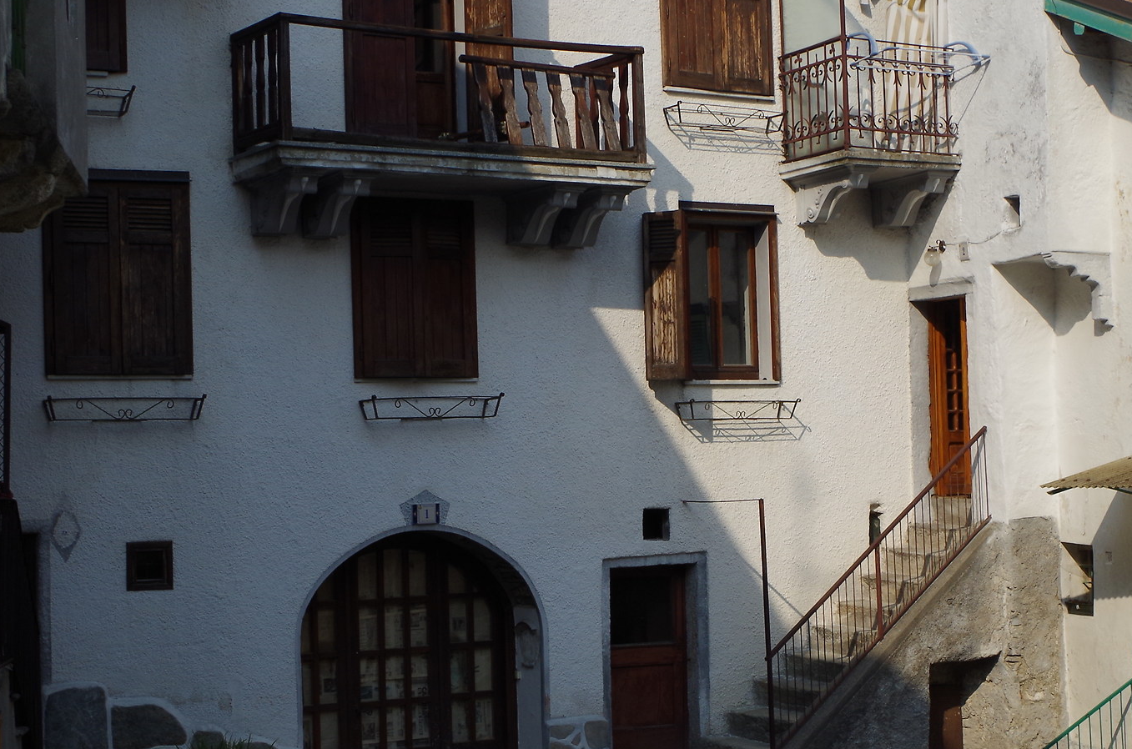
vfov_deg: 19.6
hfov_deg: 29.2
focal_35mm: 69
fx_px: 2165
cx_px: 725
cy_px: 418
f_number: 11
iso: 250
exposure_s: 1/180
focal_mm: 26.25
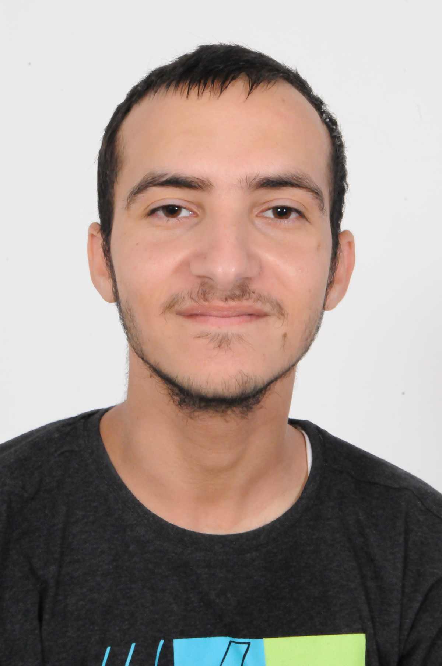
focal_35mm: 138
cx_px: 221
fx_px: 2547
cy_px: 333
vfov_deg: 14.9
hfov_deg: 9.9
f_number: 22
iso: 3200
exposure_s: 1/125
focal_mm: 92
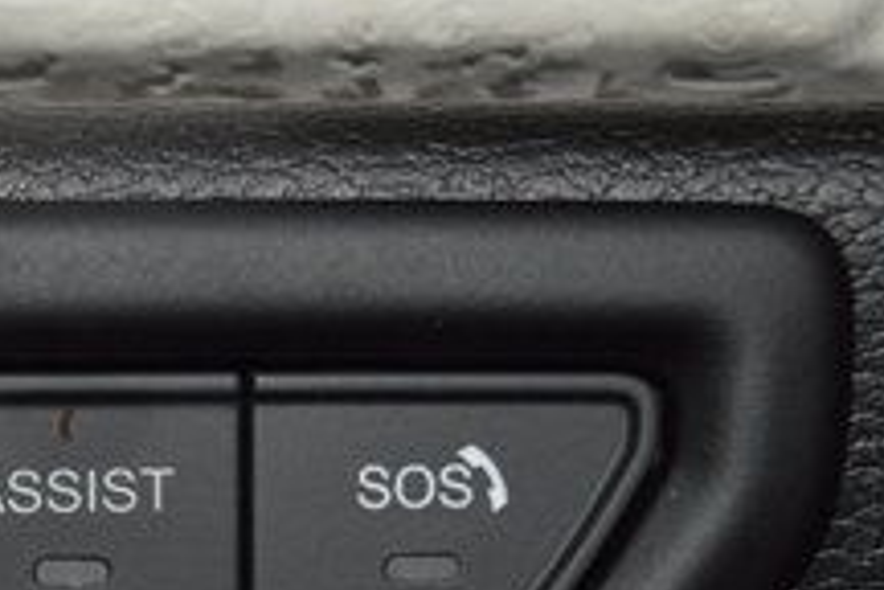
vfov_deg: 8.5
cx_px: -147
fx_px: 3929
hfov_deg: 12.6
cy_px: 563
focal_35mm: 160
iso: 100
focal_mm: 36
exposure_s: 1/60
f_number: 8
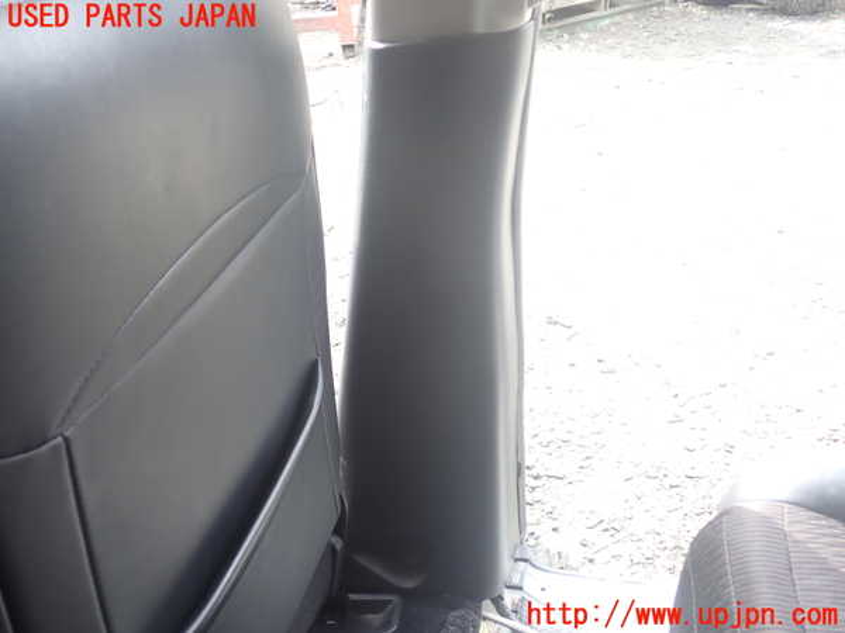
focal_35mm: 30
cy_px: 316
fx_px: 732
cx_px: 422
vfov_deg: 46.8
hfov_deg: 60.0
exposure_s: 1/80
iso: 100
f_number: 2.3
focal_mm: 5.4
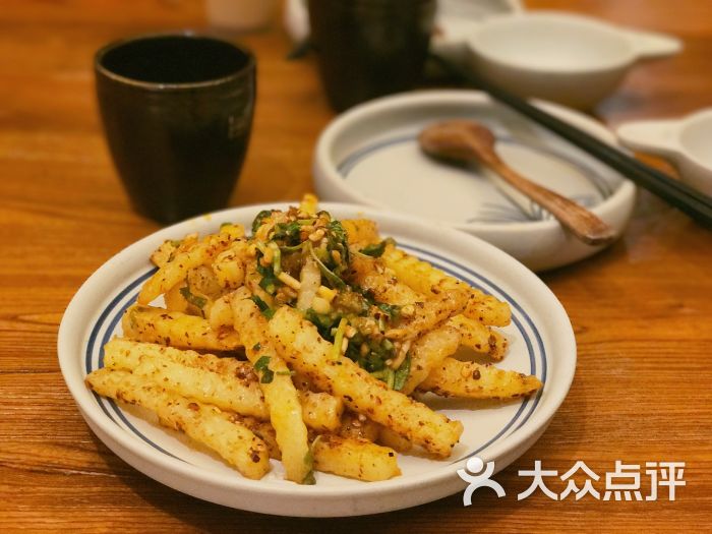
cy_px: 267
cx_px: 356
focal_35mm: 57
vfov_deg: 25.7
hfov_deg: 33.8
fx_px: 1172
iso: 640
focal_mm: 6.6
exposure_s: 1/50
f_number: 2.8
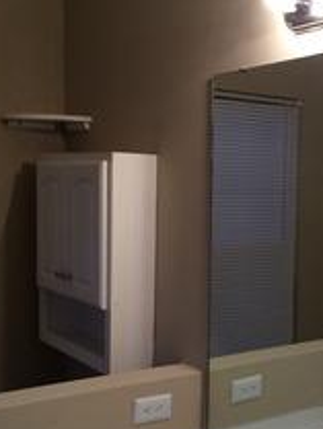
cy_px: 257
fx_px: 684
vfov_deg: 34.8
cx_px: 239
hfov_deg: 26.3
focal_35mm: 55
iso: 40
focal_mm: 4.12
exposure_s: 1/30
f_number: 2.2
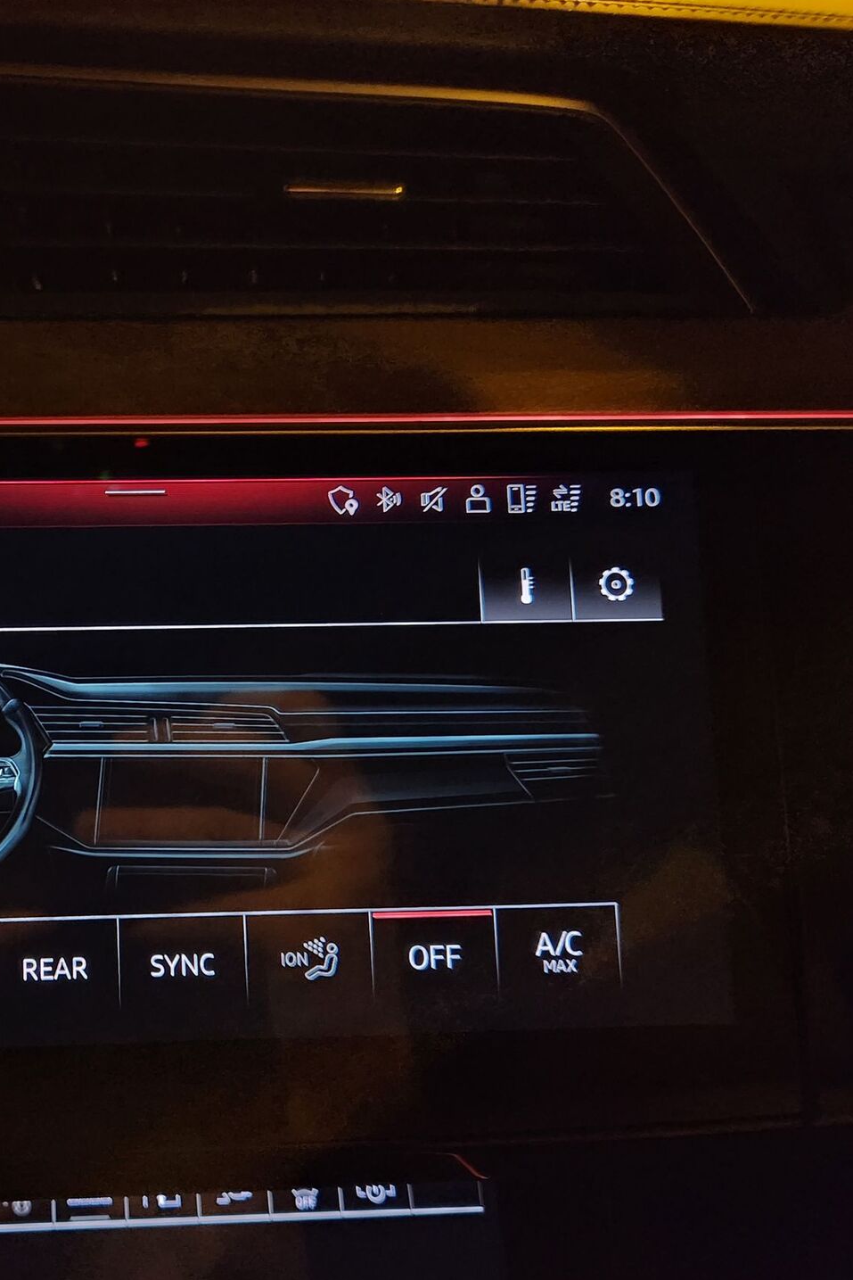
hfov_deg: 37.6
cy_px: 640
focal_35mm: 32
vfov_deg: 58.7
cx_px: 43
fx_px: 1137
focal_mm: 5.4
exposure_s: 1/100
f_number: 1.8
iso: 800
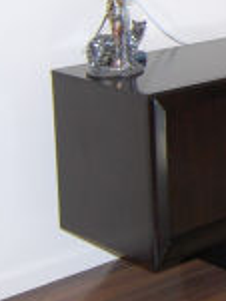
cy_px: 11
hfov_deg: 11.8
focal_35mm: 118
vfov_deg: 16.4
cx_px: 388
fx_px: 1024
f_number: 5
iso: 200
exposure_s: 1/100
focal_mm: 12
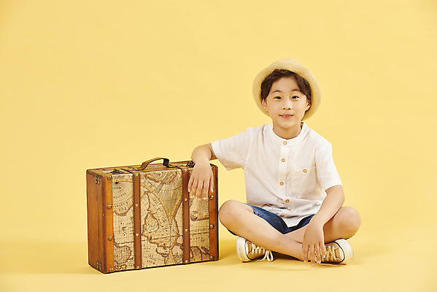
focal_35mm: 120
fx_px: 1457
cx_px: 218
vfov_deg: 11.4
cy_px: 146
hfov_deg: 17.1
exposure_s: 1/125
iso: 125
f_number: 8
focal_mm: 120
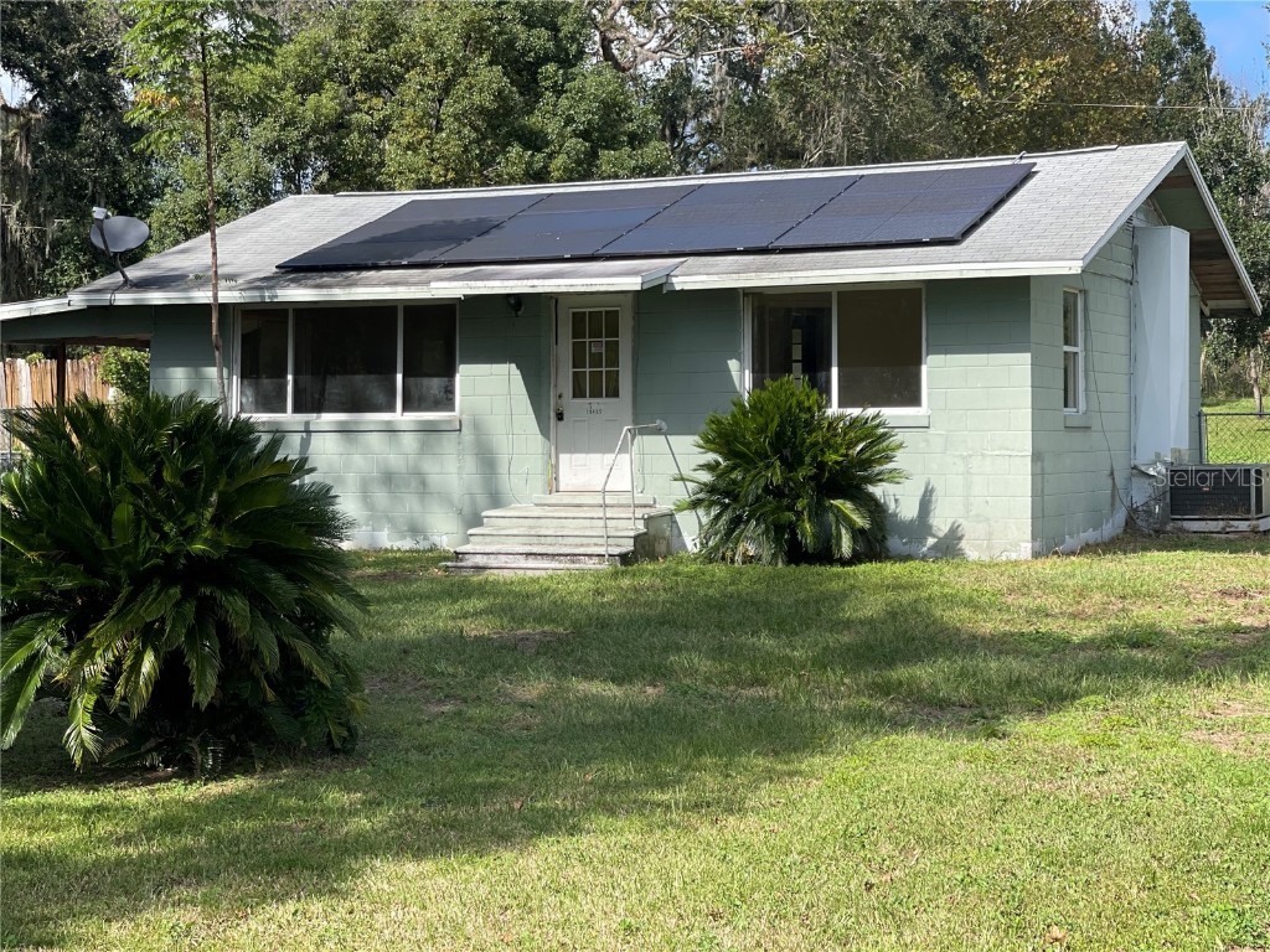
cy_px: 476
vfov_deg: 22.9
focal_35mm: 64
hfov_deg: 30.3
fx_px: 2348
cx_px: 635
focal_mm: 7.5
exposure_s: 1/995
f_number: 2.2
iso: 32
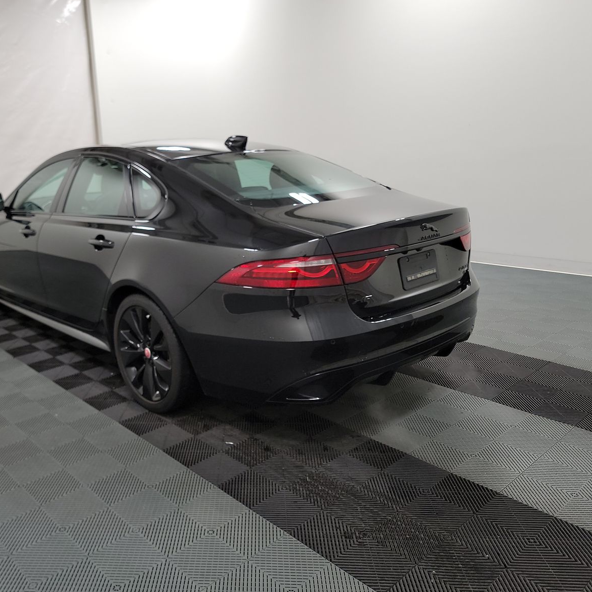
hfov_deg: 54.9
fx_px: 561
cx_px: 217
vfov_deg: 55.6
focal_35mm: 29
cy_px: 300
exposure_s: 1/59
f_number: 1.8
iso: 173
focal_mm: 6.7
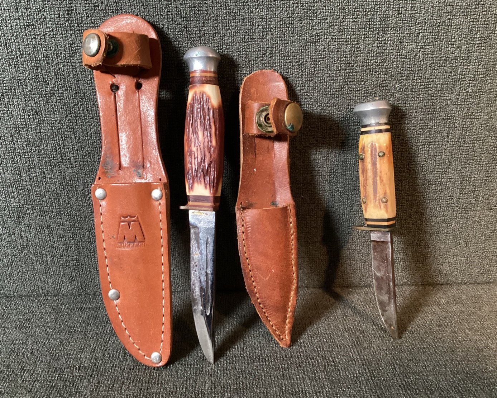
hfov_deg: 54.2
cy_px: 202
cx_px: 236
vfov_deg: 44.6
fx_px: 485
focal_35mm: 33
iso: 640
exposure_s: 1/30
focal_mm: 3.3
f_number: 2.4
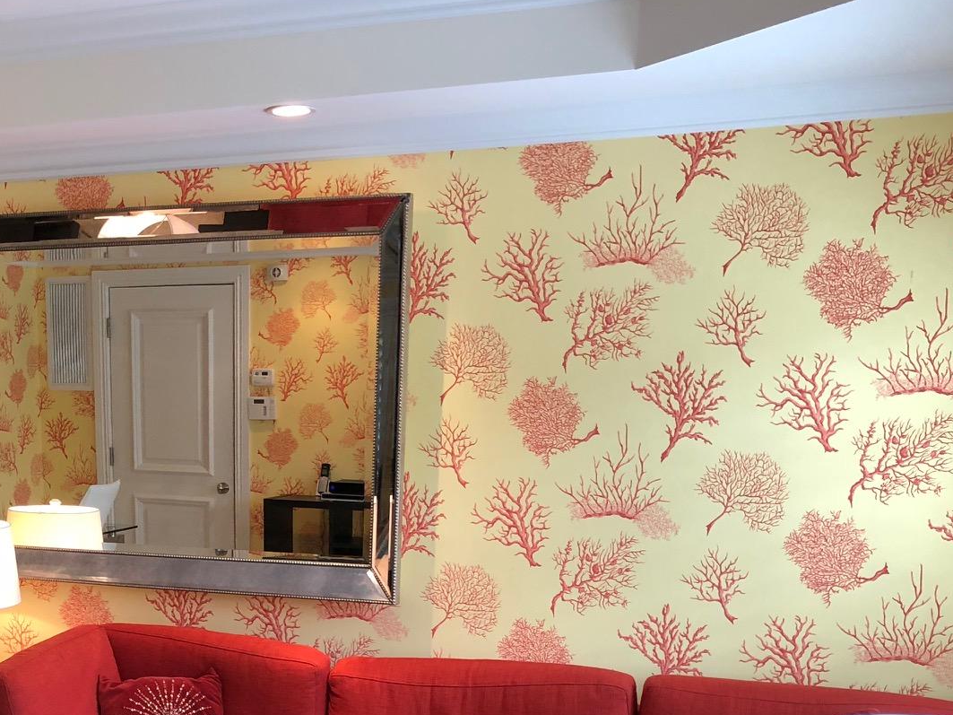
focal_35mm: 55
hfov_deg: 33.4
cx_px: 129
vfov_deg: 25.7
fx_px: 1514
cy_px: 638
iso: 40
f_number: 1.8
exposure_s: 1/30
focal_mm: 3.99
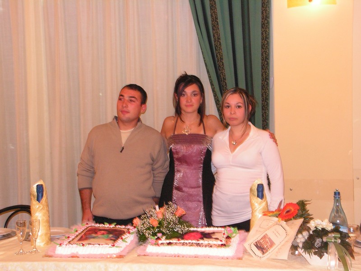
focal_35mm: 61
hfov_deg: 31.7
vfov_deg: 24.0
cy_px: 136
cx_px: 180
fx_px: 636
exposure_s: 1/60
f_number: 3.3
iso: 200
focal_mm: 10.2
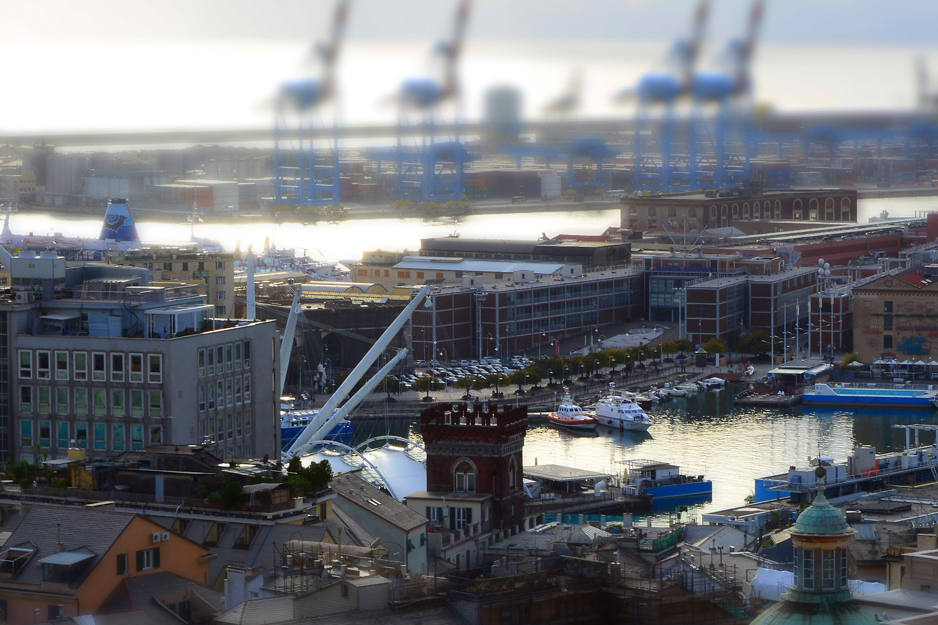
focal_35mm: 143
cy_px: 392
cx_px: 611
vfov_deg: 9.6
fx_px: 3722
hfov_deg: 14.3
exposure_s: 1/125
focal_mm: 55
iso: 140
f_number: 11
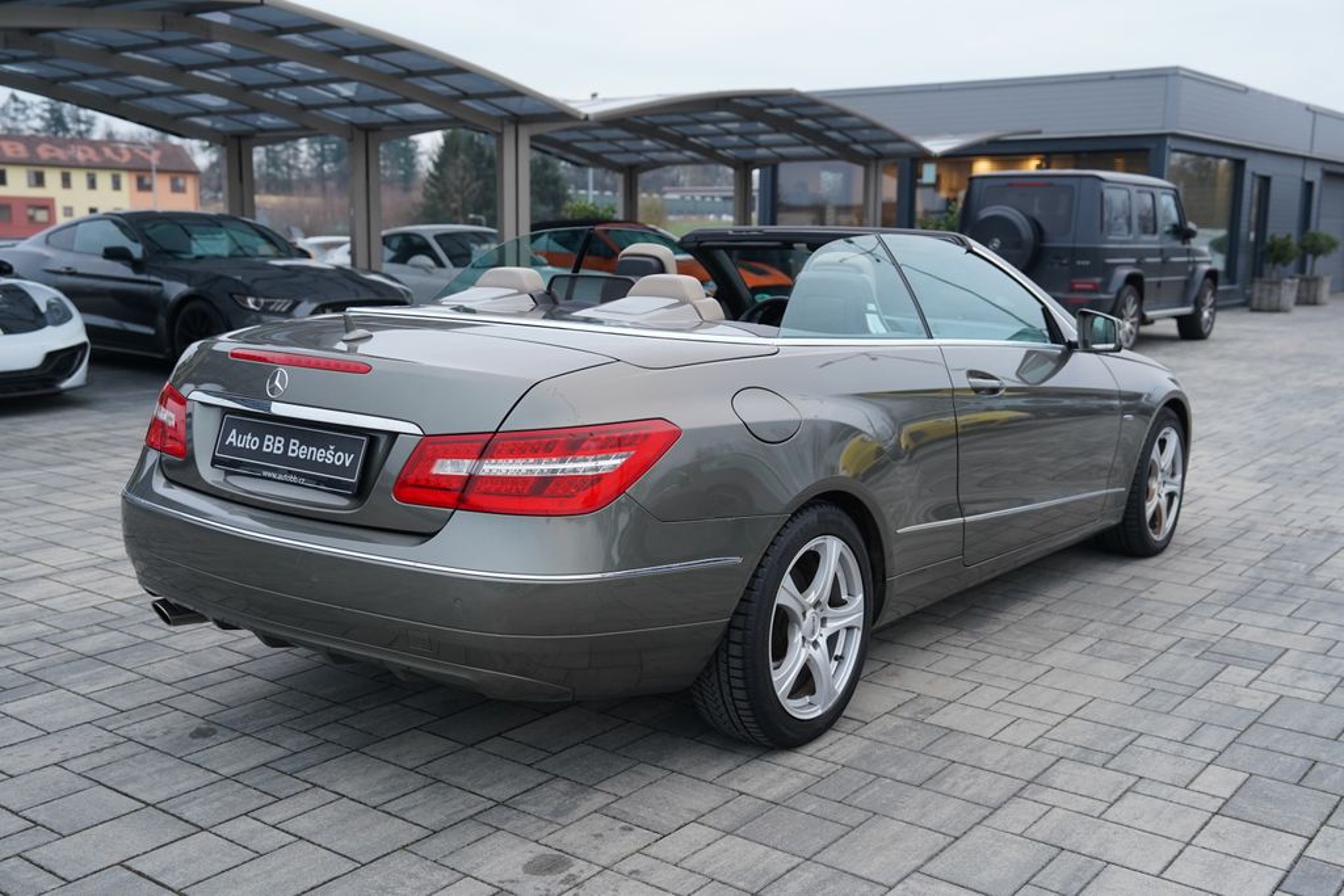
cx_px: 672
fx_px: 1381
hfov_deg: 51.9
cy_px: 448
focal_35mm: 37
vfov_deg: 36.0
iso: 1250
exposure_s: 1/160
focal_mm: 37
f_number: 4
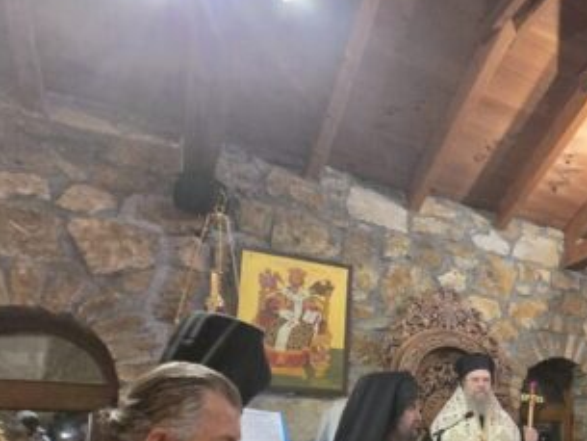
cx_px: 654
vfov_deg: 39.6
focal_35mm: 32
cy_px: 428
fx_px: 543
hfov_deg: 43.2
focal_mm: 2.2
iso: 1000
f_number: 2.2
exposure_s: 1/50
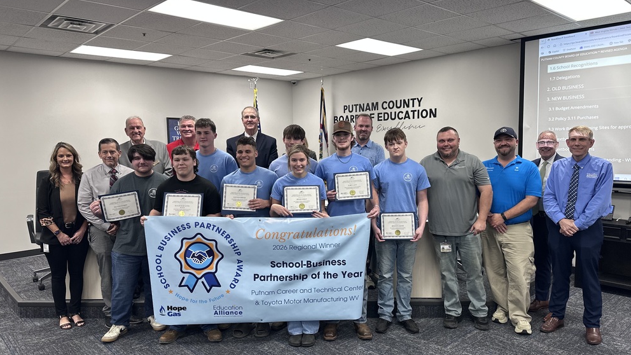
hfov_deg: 69.9
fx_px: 452
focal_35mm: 27
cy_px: 189
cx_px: 319
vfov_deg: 42.9
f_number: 1.78
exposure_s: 1/120
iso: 200
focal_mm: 6.86
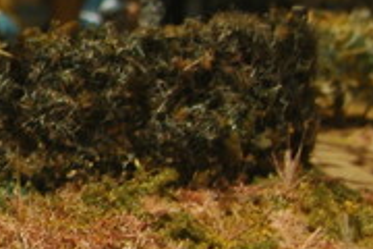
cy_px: 48
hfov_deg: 9.0
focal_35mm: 213
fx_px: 2205
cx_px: -431
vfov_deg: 6.4
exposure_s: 1/30
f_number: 4
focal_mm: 25
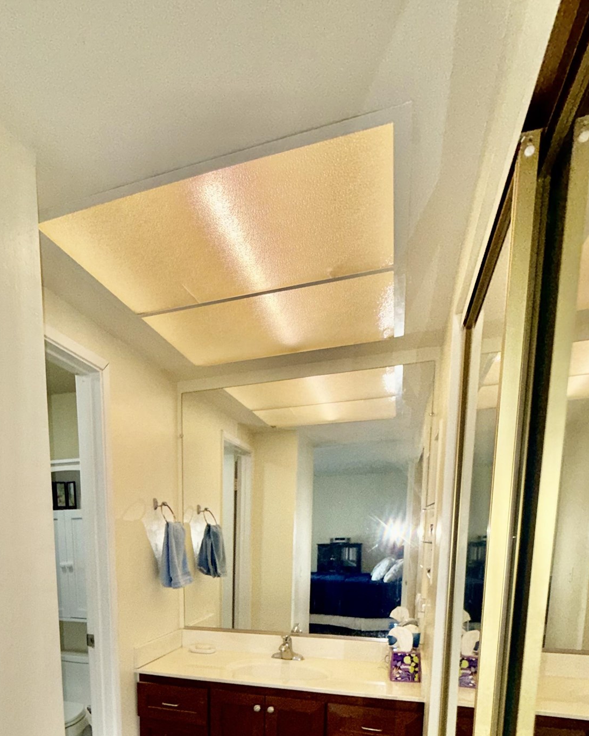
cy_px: 618
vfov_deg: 64.2
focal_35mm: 23
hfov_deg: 59.4
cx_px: 195
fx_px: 501
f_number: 2.2
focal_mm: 2.22
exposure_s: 1/65
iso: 80
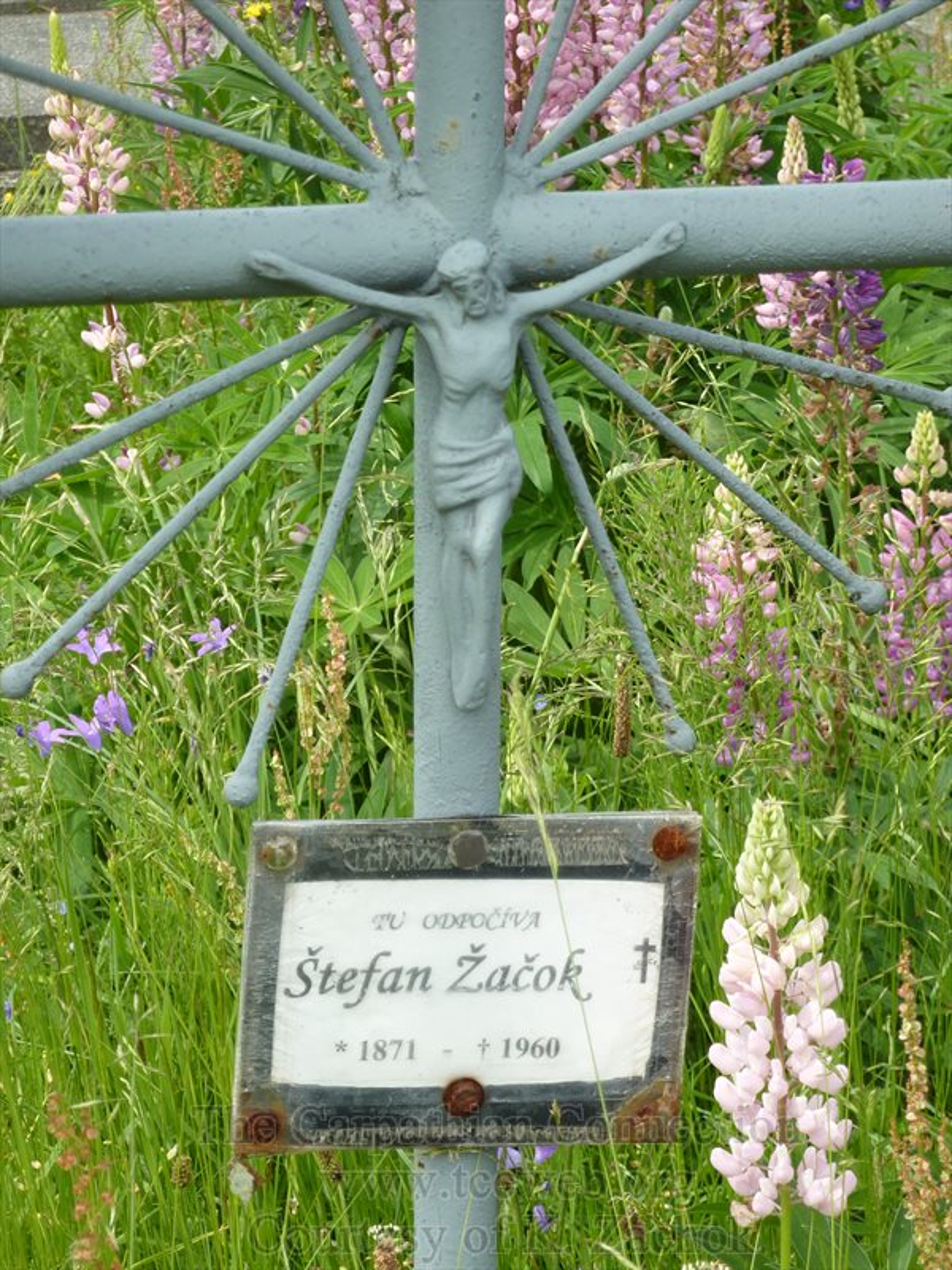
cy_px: 635
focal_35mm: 111
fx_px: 4070
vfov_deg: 17.7
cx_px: 476
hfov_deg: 13.3
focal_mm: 18.2
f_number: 4.4
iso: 80
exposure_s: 1/200
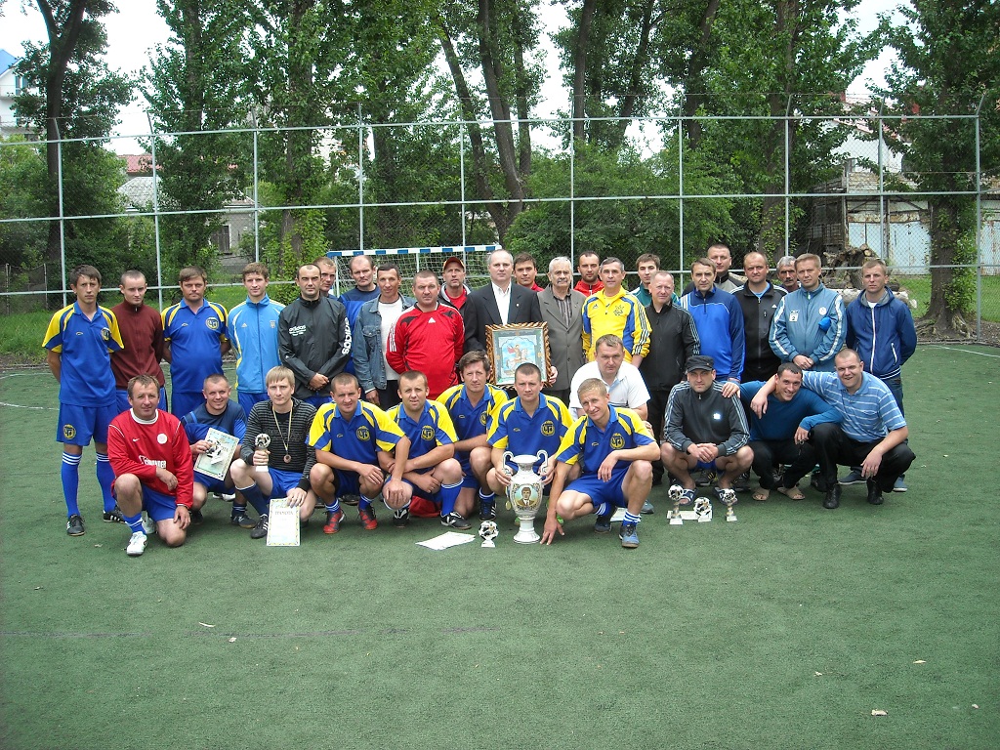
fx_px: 1011
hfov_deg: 52.6
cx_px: 500
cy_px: 375
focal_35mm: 35
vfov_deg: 40.7
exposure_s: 1/250
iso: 64
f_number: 2.8
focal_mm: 5.7
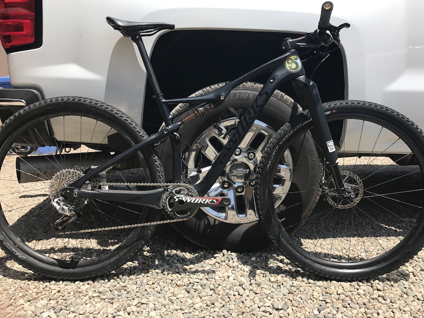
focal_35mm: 28
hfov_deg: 63.4
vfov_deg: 49.7
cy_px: 159
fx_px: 343
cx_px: 212
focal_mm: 3.99
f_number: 1.8
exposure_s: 1/1773
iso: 20
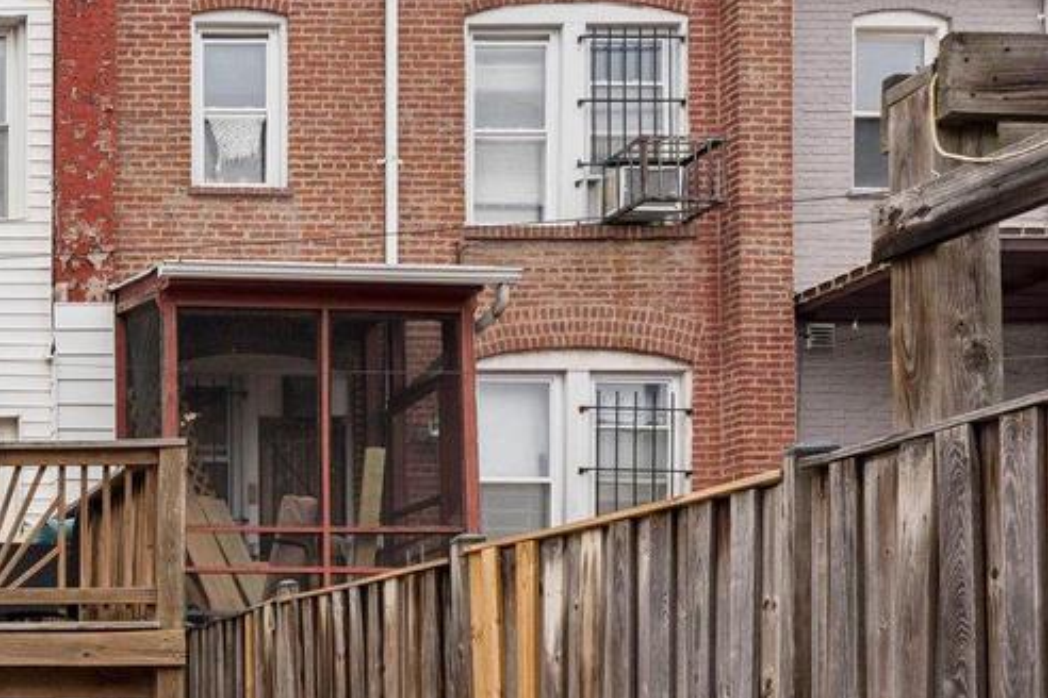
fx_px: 1193
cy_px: 528
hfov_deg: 34.9
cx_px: -279
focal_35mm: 41
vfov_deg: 32.0
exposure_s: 1/200
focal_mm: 14
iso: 200
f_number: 8
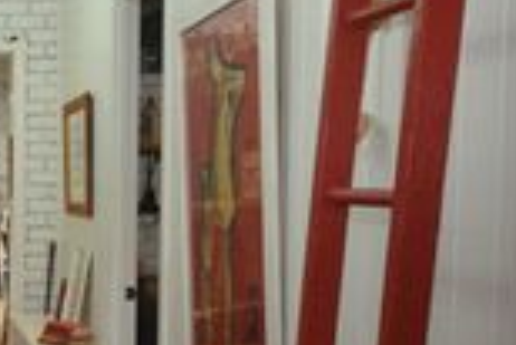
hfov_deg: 26.2
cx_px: -174
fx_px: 918
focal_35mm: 64
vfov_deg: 21.2
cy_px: 213
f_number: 4.8
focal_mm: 14
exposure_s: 1/60
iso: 1600
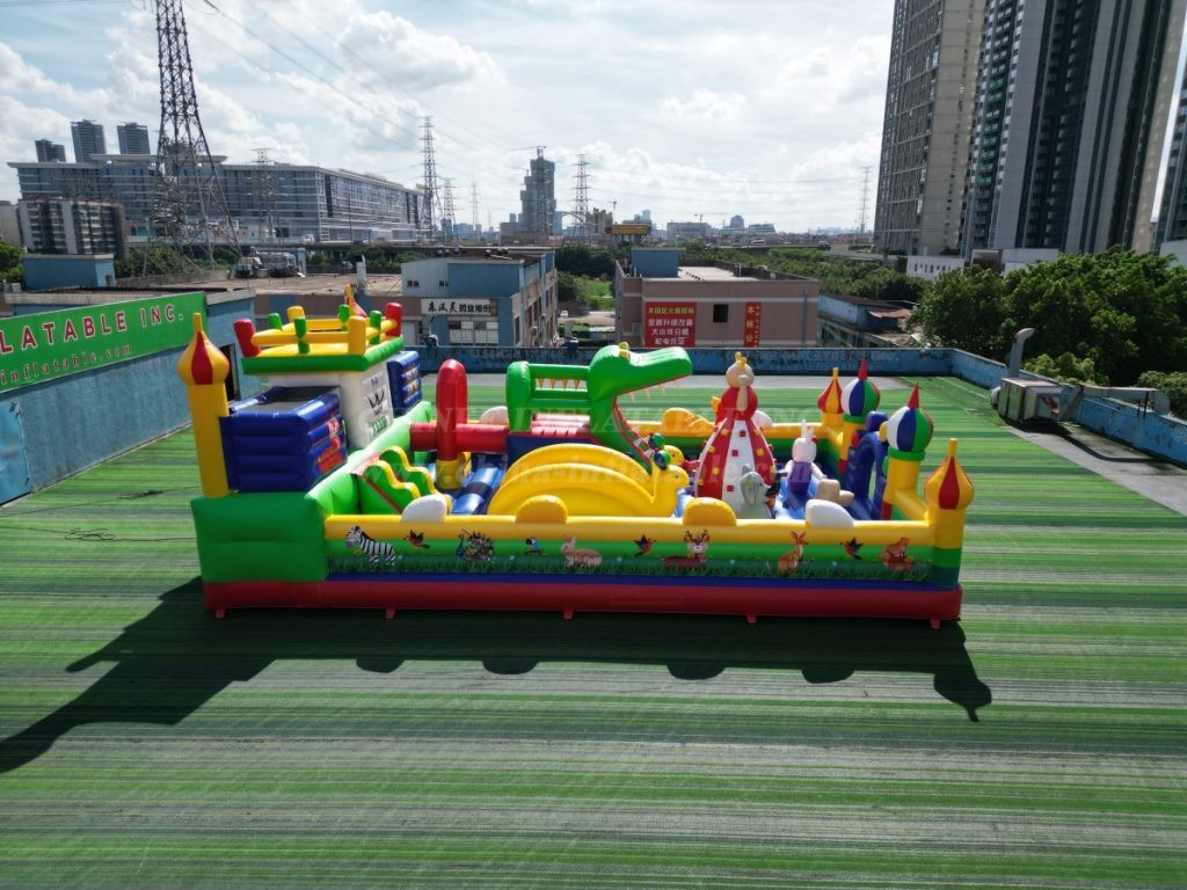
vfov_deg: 56.8
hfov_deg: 71.6
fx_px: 823
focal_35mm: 24
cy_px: 445
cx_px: 594
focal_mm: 6.72
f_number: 1.7
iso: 140
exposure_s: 1/5000
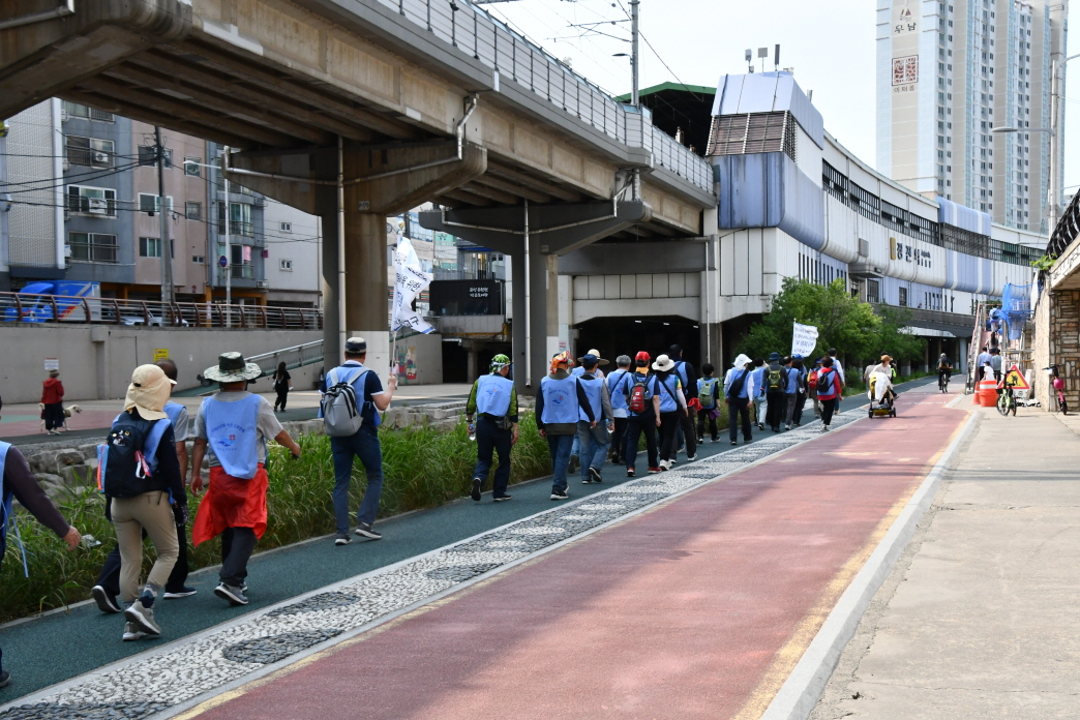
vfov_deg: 29.9
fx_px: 1350
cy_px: 360
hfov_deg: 43.6
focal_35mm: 45
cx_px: 540
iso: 800
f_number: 13
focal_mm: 30
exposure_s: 1/640
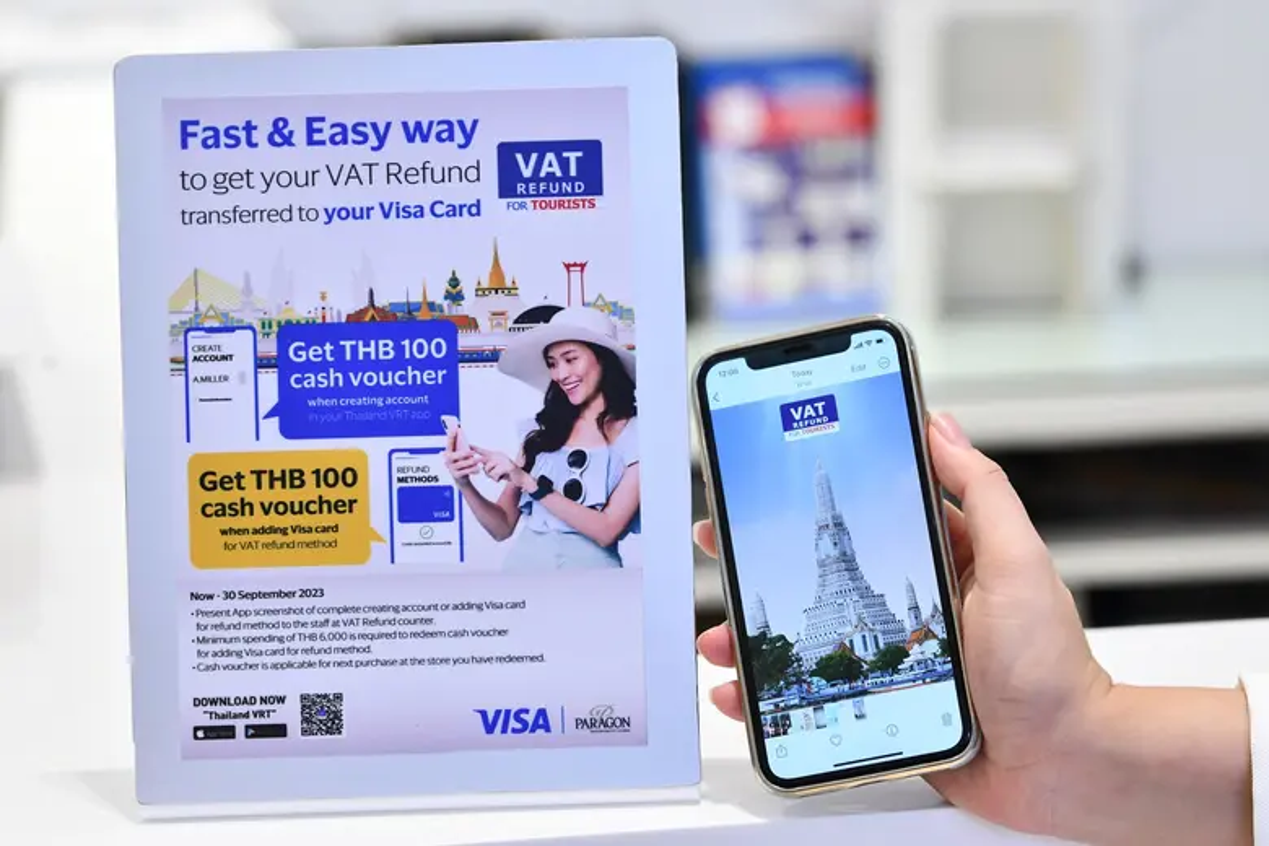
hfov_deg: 18.6
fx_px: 3877
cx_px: 634
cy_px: 423
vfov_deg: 12.5
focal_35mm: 110
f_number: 6.3
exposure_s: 1/100
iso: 2000
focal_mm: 110
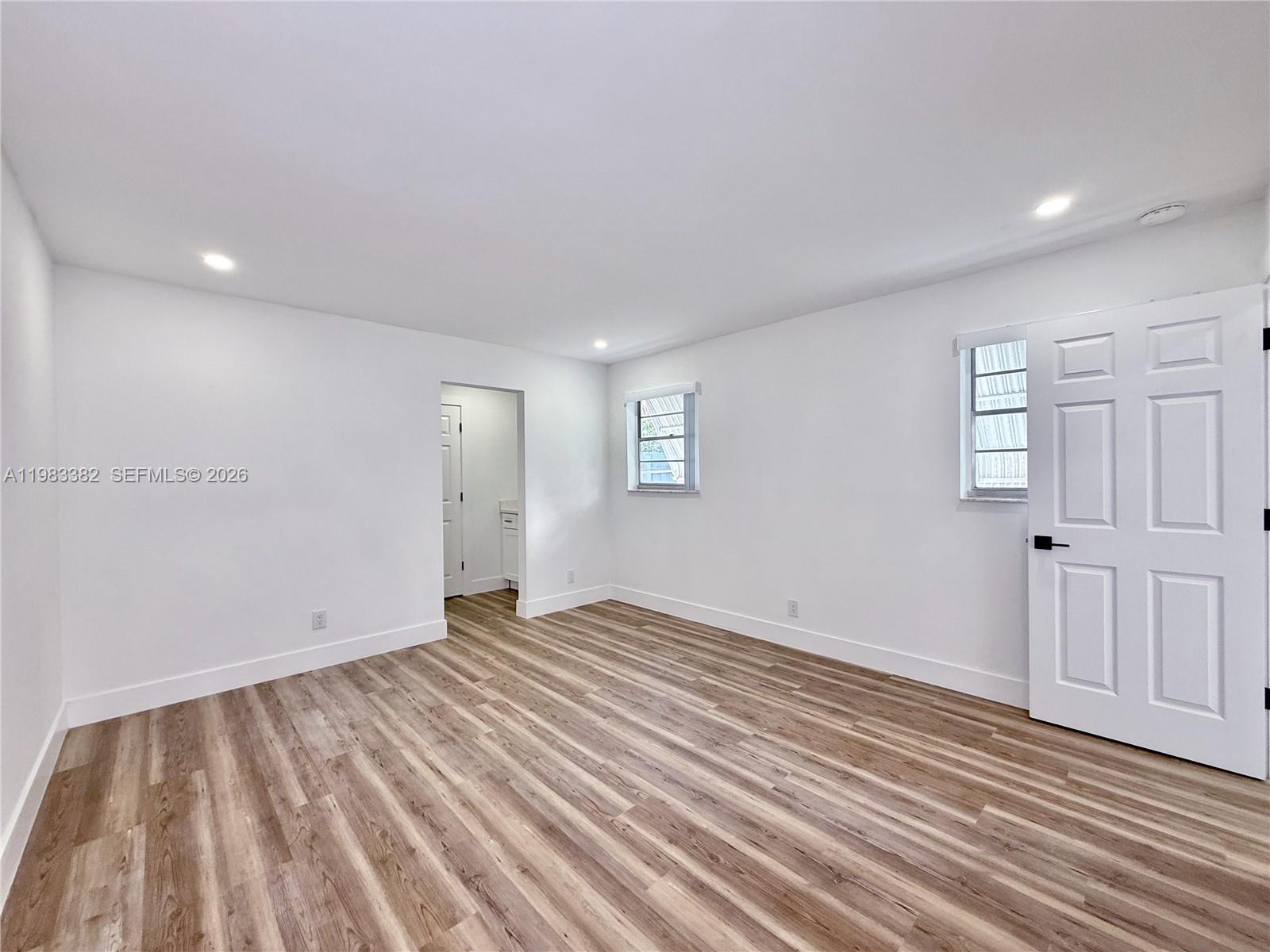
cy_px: 476
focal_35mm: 14
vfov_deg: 85.7
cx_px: 635
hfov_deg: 102.1
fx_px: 514
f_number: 2.2
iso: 100
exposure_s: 1/99
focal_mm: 2.22
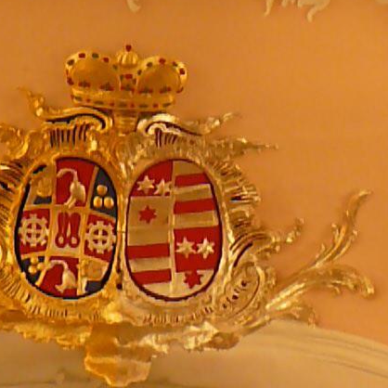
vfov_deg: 7.3
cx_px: 108
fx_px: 3056
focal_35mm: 241
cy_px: 210
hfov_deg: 7.3
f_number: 4.8
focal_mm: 30.5
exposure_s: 1/30
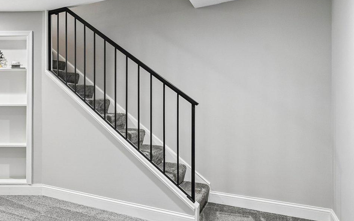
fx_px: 299
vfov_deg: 40.5
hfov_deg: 50.3
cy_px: 101
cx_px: 5
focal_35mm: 31
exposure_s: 1/15
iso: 400
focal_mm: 14
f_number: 8
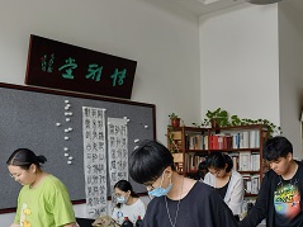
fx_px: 385
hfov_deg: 42.7
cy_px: 169
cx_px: 183
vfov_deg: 32.3
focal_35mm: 44
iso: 64
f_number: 1.9
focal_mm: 6.67
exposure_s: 1/100
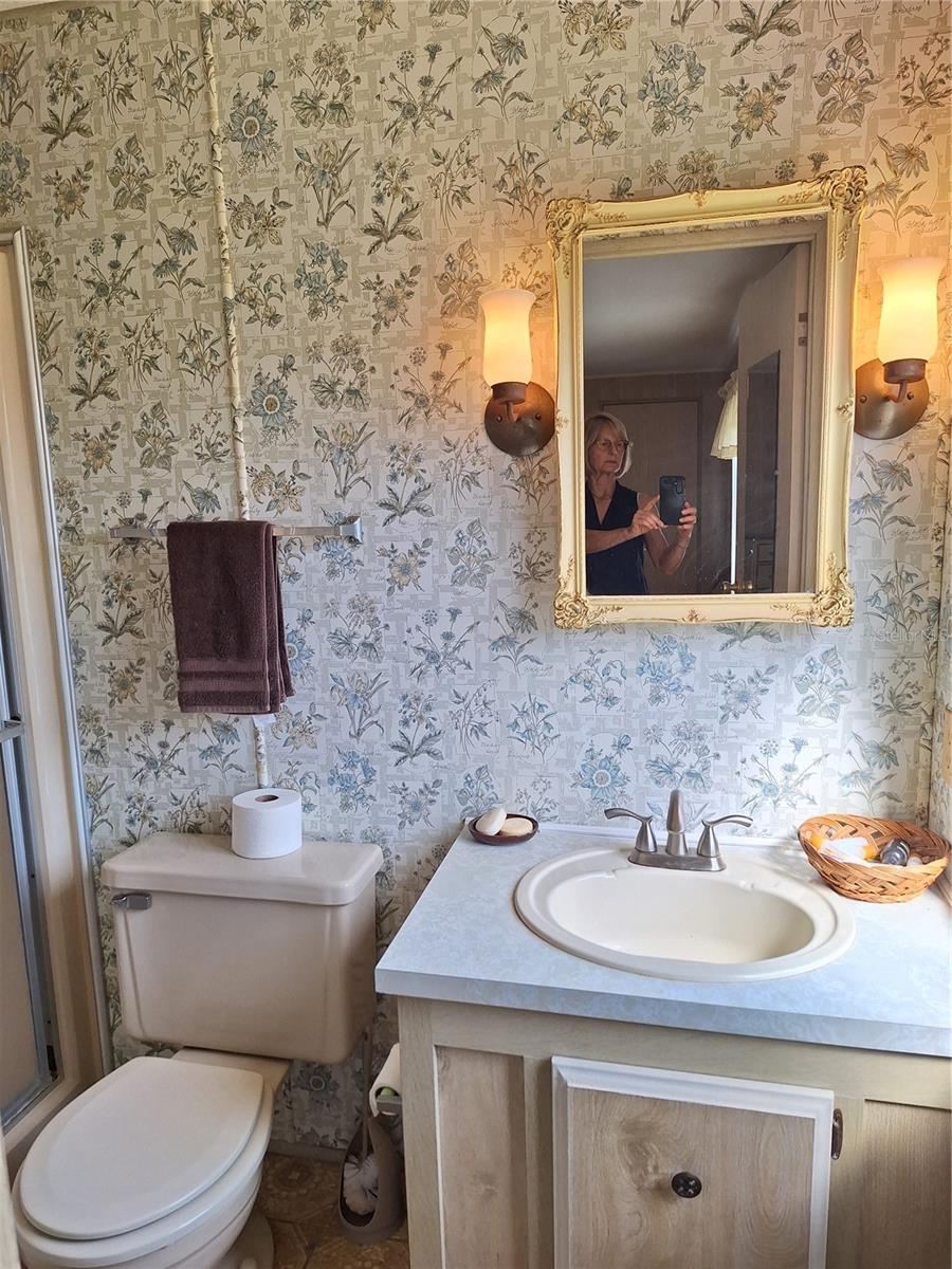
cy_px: 634
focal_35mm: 23
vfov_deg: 73.9
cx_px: 476
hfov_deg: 58.9
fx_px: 843
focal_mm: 5.54
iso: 40
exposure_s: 1/159
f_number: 1.8
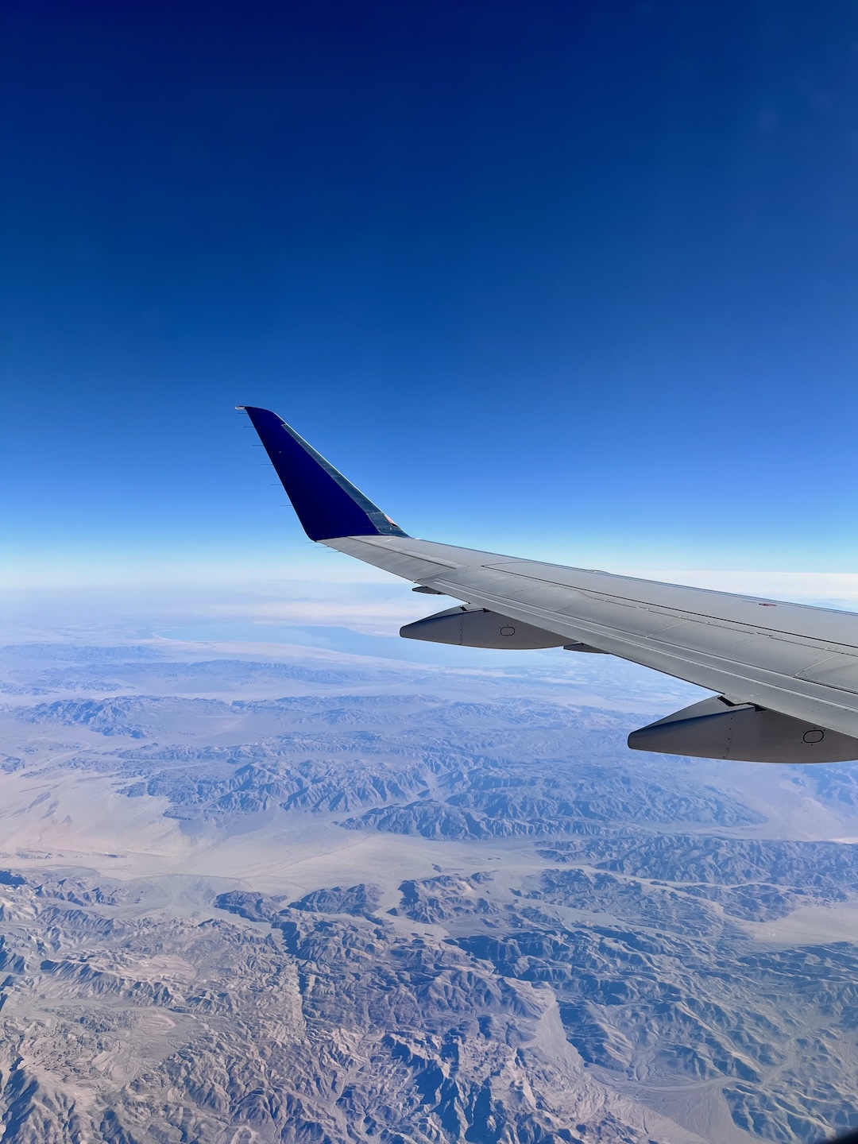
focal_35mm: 26
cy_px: 572
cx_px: 429
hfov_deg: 53.1
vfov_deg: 67.3
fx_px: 859
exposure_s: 1/1623
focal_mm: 5.1
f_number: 1.6
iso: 50
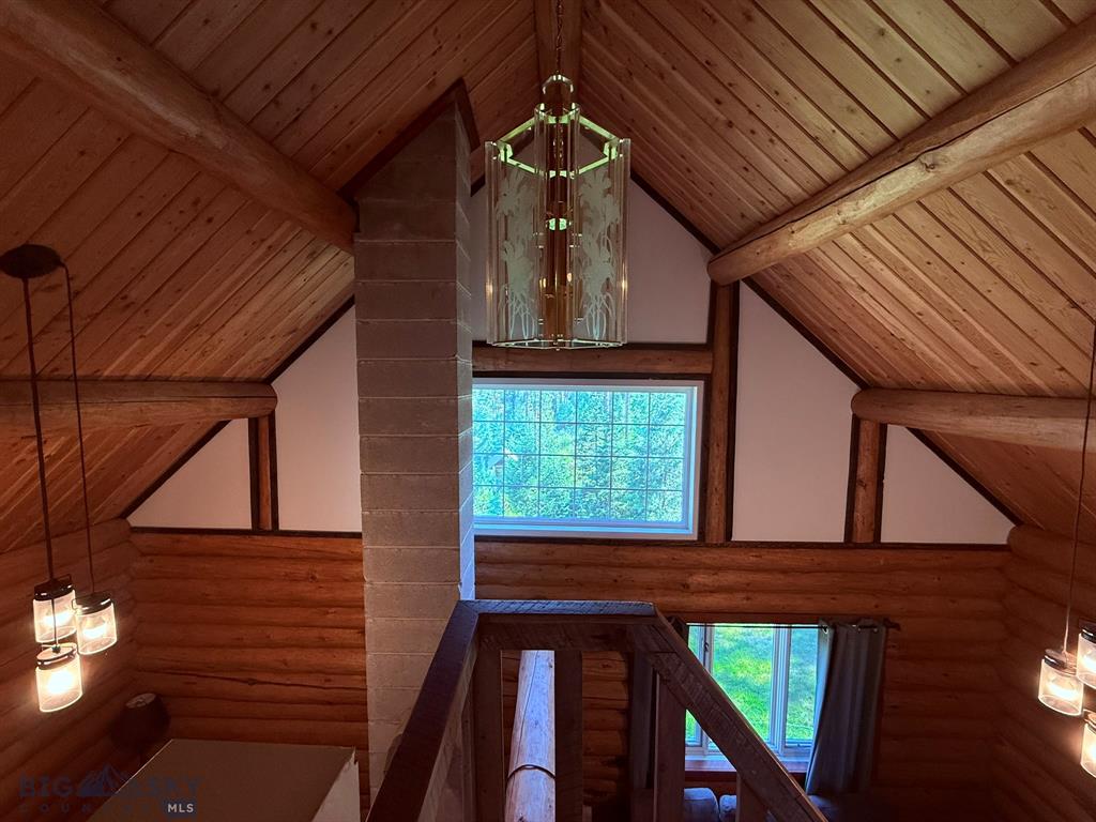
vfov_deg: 85.7
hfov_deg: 102.1
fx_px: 443
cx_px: 548
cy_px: 411
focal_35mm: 14
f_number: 2.2
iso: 250
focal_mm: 2.22
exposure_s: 1/120
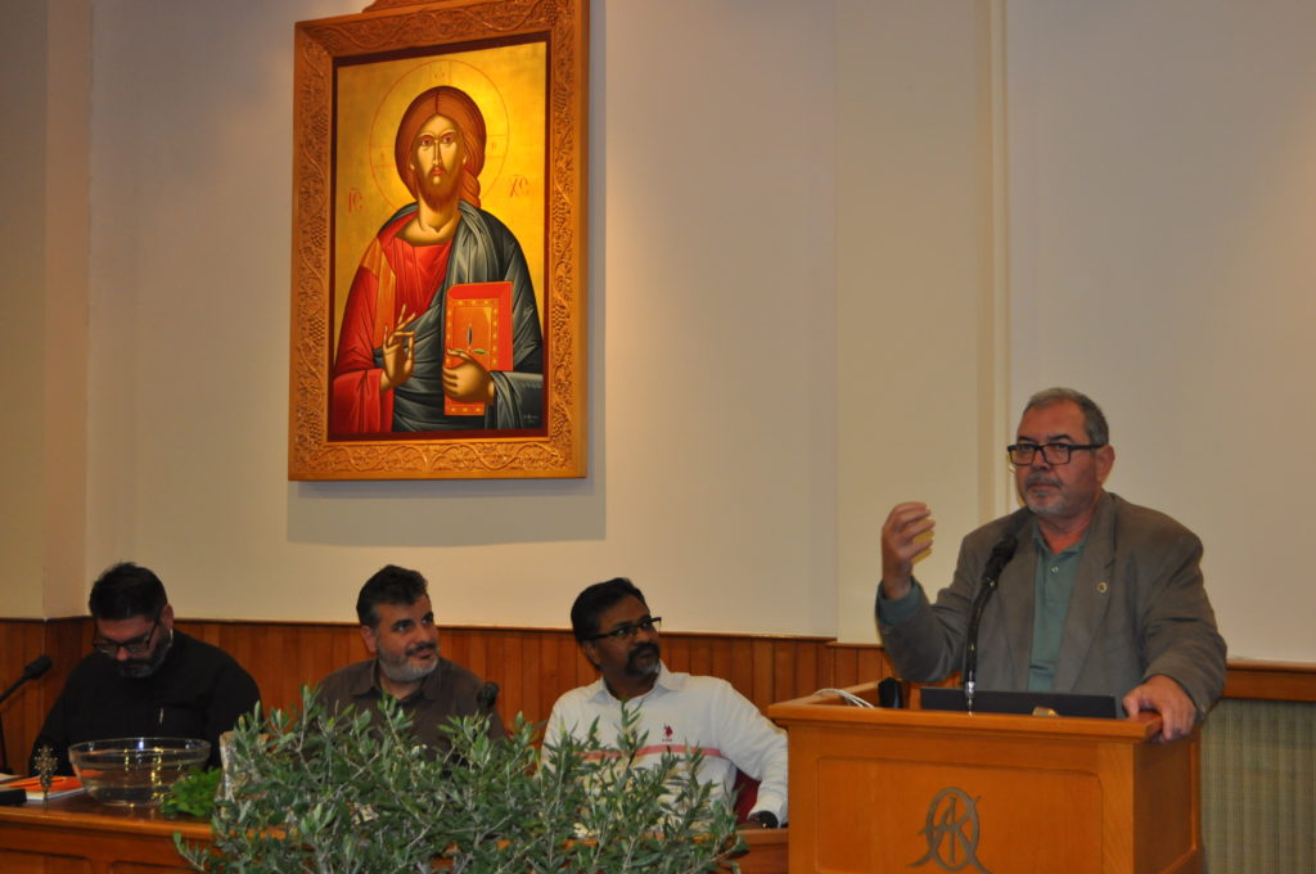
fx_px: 1752
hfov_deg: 41.2
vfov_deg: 28.0
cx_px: 658
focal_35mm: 48
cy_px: 437
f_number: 4.8
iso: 800
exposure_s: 1/60
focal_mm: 32
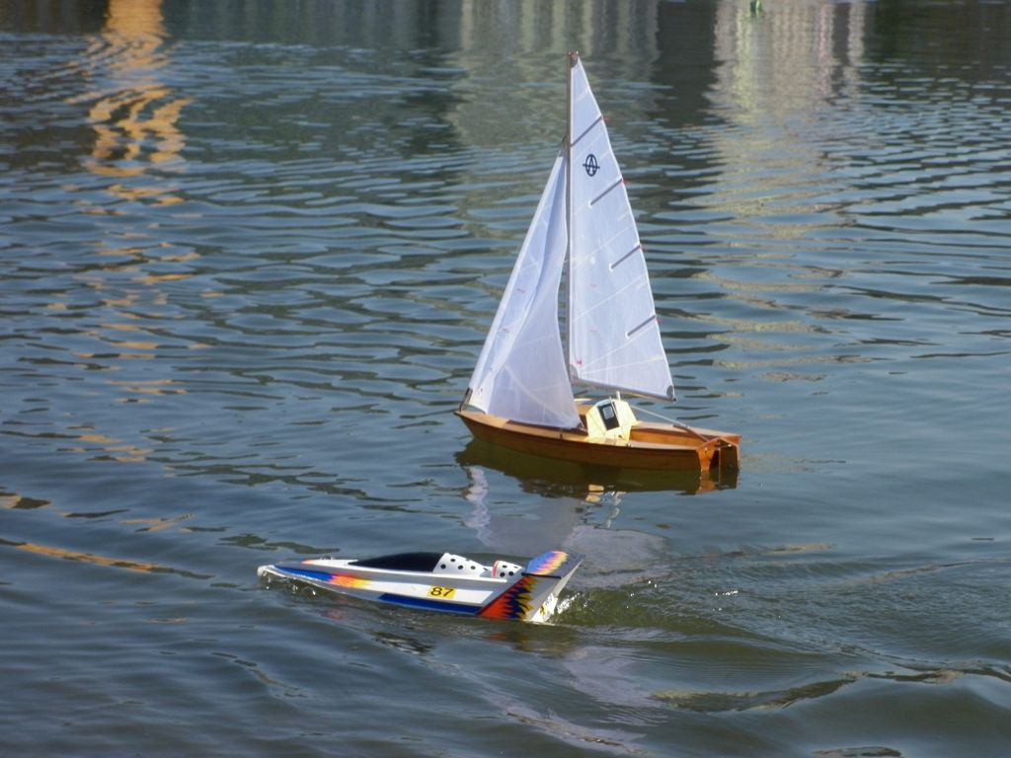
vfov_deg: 13.8
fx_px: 3125
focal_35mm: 107
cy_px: 379
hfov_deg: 18.4
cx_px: 506
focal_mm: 19.2
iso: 80
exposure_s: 1/400
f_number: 6.1
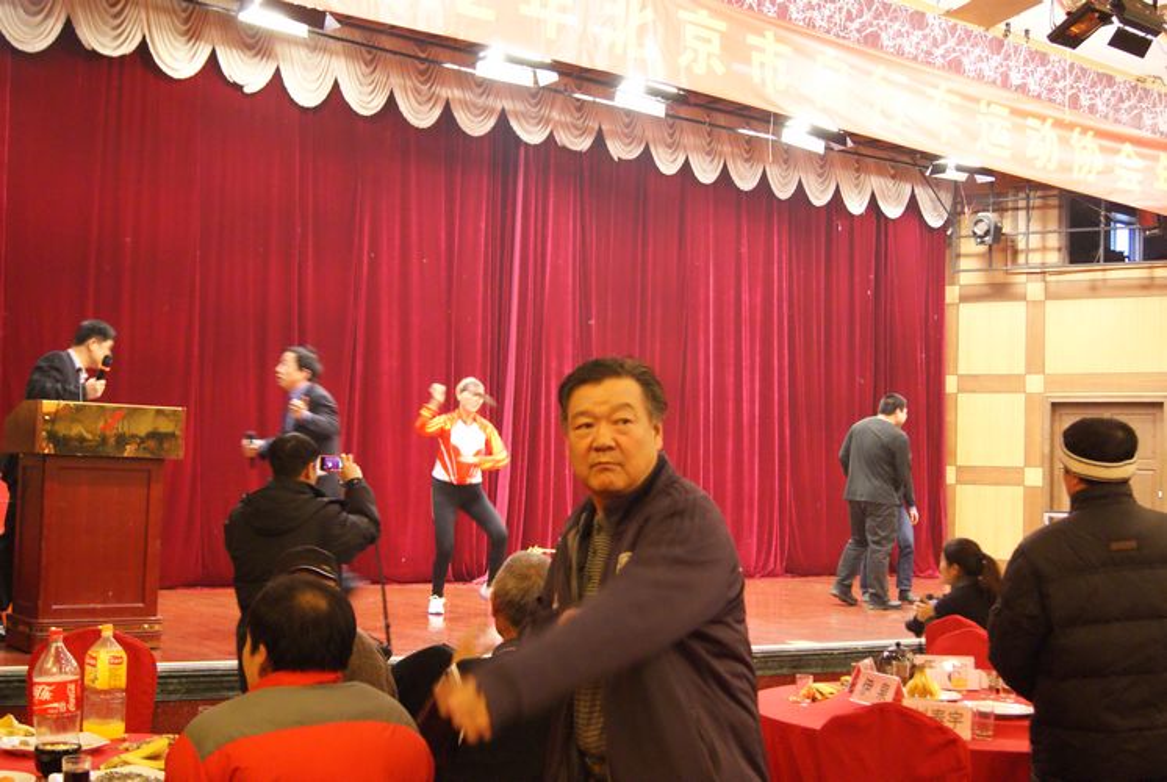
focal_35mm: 45
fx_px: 1461
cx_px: 584
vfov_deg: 30.0
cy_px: 391
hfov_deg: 43.5
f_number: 4.5
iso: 1600
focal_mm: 30
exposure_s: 1/25
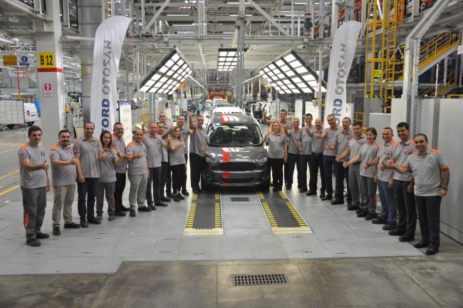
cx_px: 232
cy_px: 154
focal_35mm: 33
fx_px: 424
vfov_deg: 39.9
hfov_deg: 57.3
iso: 640
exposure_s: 1/50
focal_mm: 22
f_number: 4
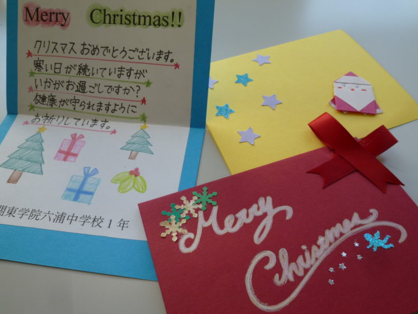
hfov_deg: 65.3
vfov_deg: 51.4
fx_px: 326
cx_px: 206
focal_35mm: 27
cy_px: 162
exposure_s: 1/60
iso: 80
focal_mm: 4.5
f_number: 2.8
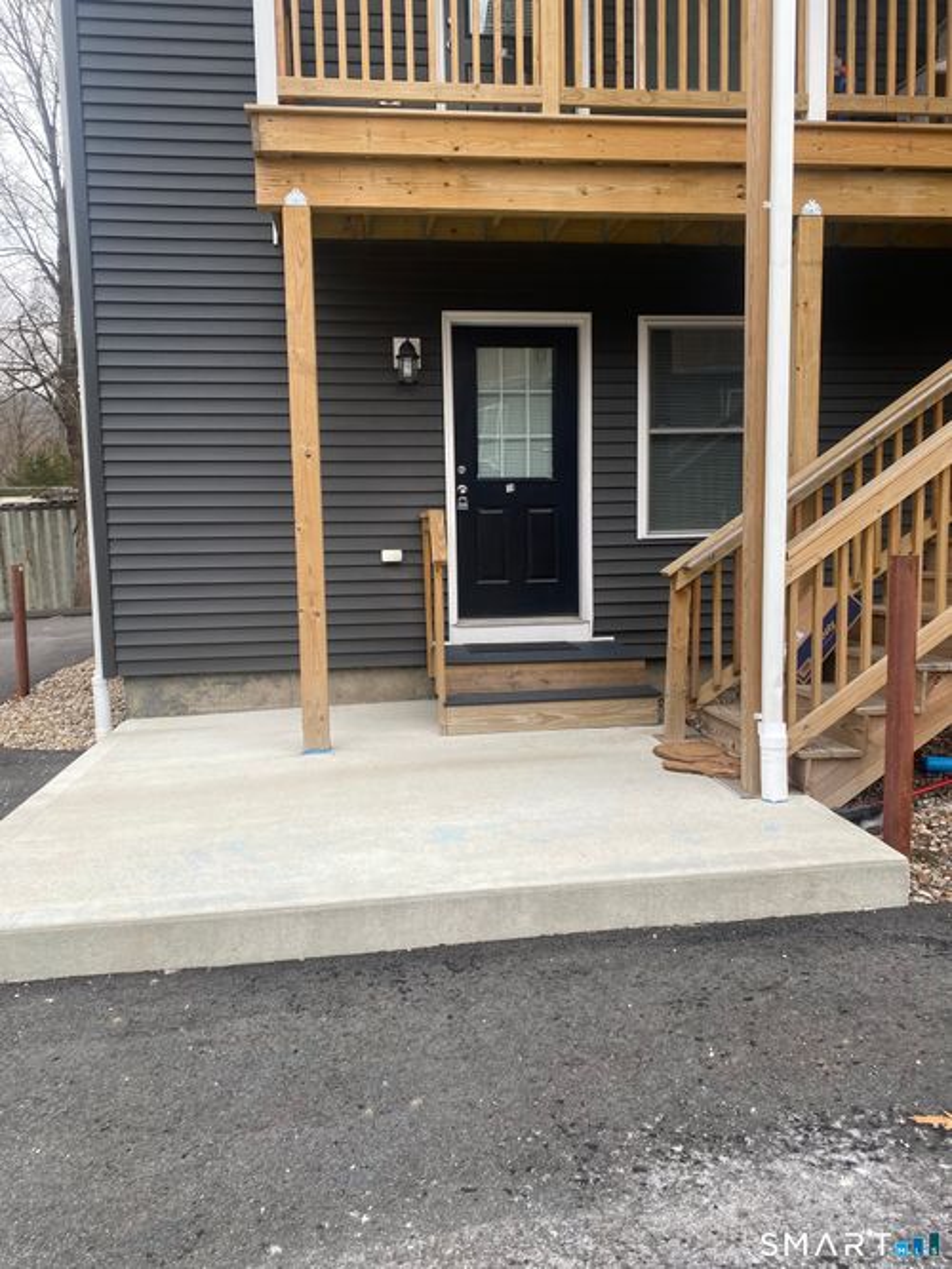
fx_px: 954
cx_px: 476
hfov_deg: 53.0
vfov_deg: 67.3
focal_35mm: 26
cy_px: 634
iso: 32
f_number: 1.8
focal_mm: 4.25
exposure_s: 1/173
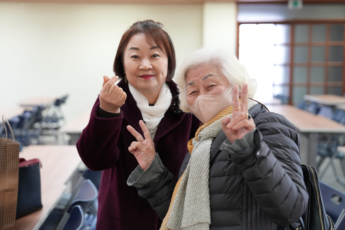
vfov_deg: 23.4
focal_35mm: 58
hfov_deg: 34.5
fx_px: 556
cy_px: 115
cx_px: 172
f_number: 2.8
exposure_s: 1/250
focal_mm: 58
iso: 3200
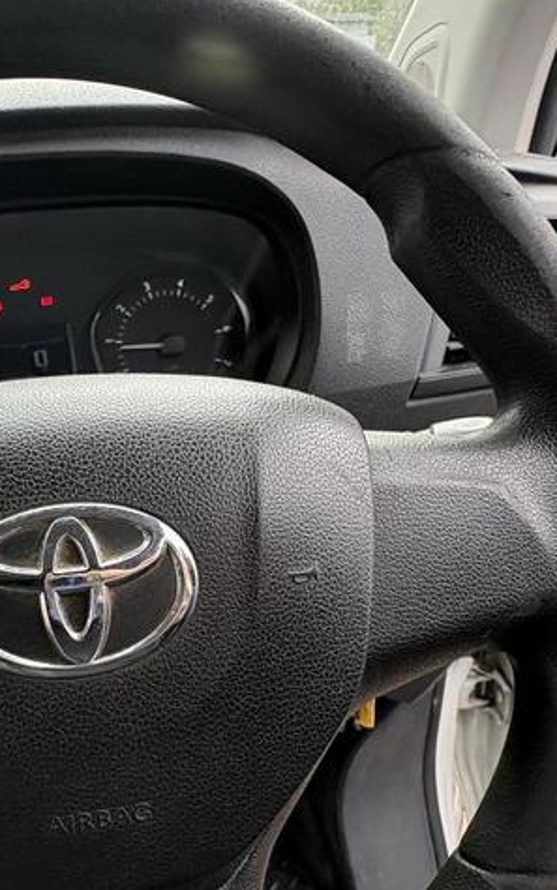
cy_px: 547
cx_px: 124
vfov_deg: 65.6
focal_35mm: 28
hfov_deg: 42.8
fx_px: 680
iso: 100
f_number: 2.2
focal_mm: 2.22
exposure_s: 1/140
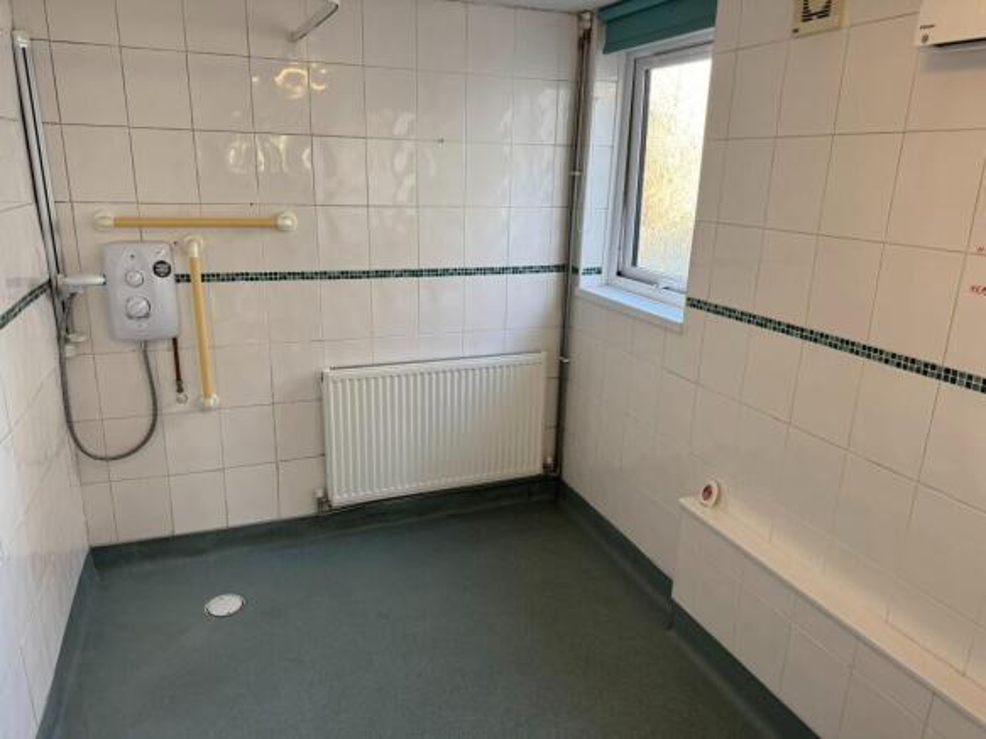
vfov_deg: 56.8
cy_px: 370
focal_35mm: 24
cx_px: 493
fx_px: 683
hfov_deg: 71.6
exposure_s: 1/100
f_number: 1.78
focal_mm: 6.76
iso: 160
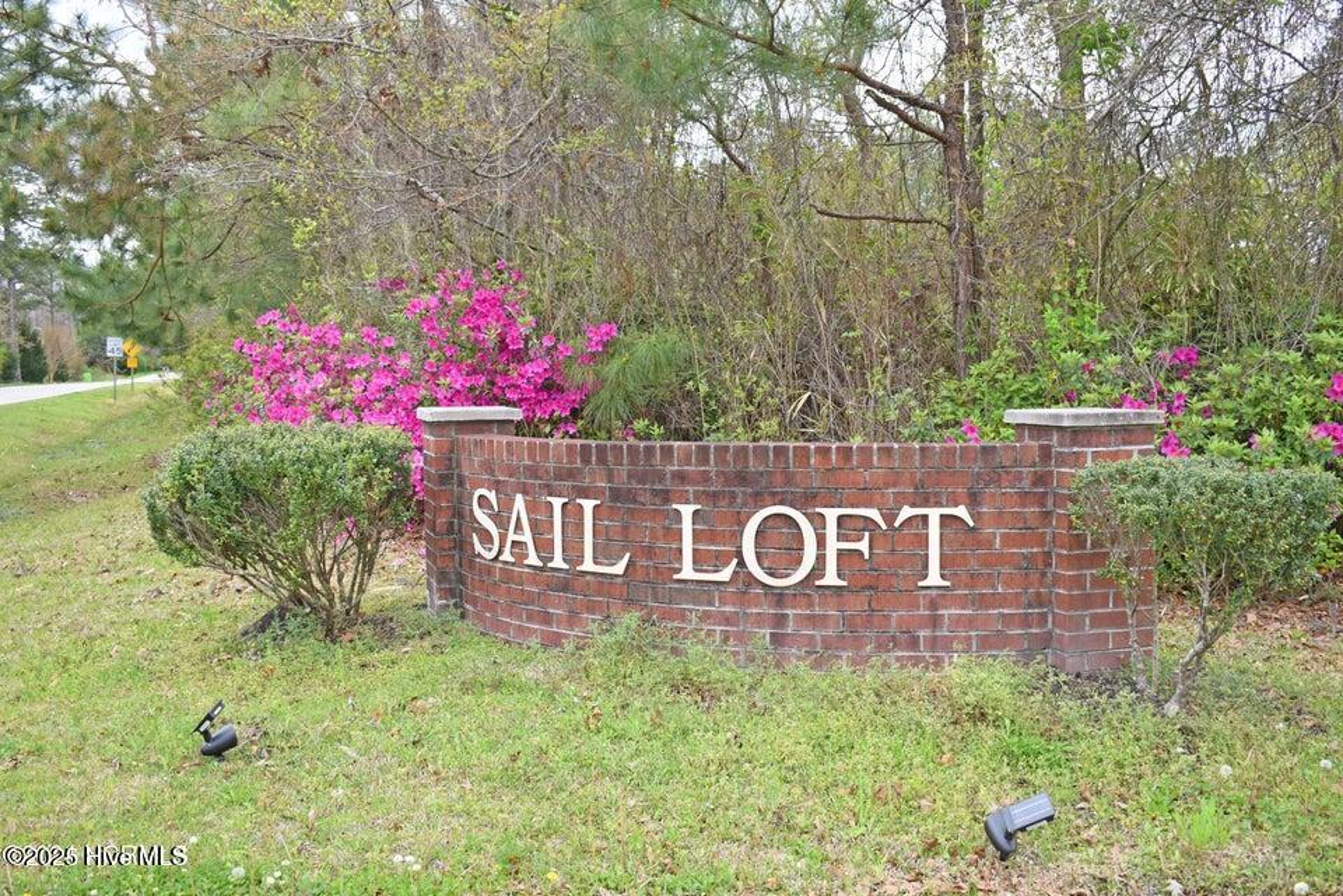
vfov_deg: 34.2
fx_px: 1455
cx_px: 672
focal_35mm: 39
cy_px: 448
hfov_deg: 49.6
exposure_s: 1/250
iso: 320
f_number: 5.6
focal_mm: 26
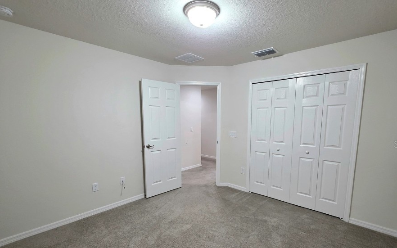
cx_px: 206
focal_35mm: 16
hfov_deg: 97.8
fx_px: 173
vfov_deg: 70.8
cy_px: 144
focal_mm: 2.2
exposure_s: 1/60.2
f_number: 1.9
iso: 160
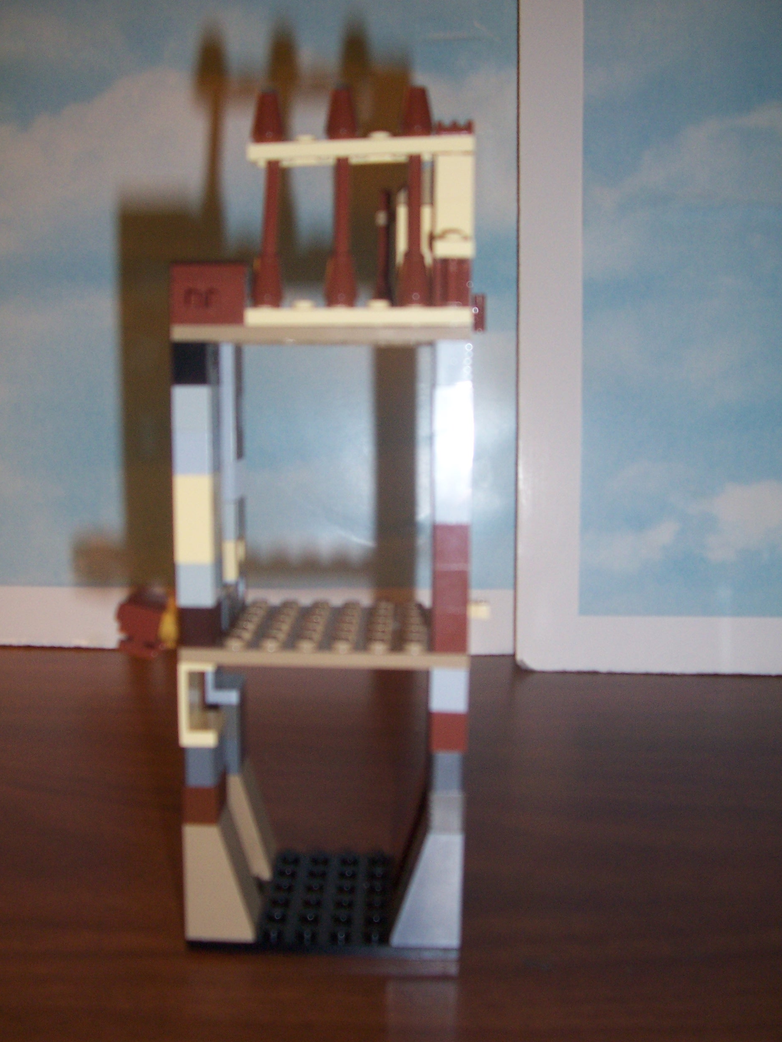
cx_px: 394
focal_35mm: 35
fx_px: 1054
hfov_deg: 40.7
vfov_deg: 52.6
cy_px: 518
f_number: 2.7
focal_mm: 5.6
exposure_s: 1/60
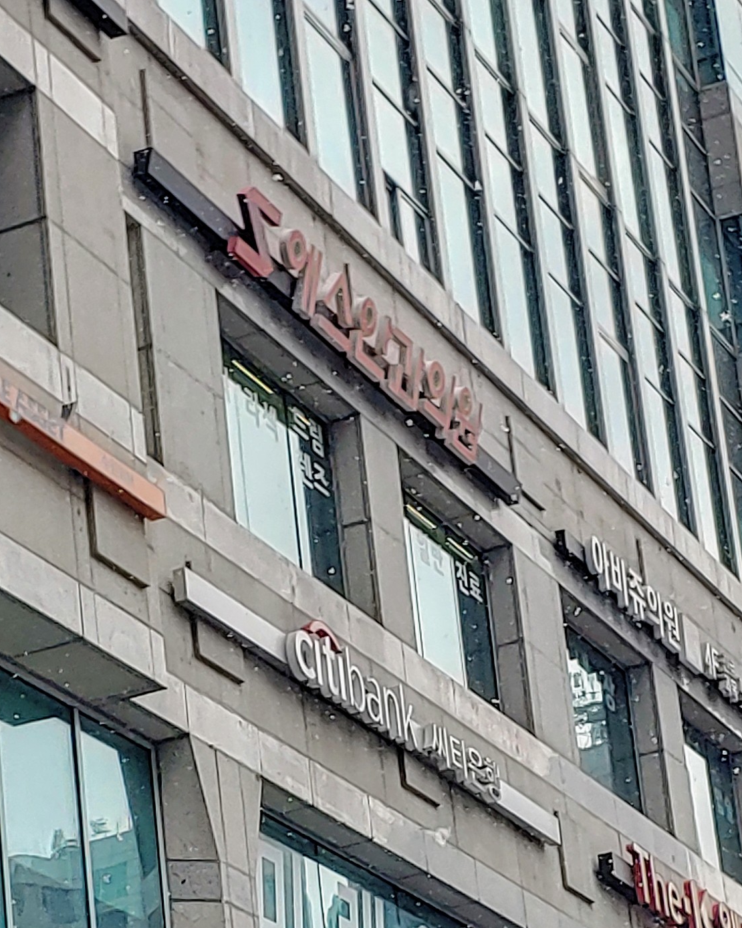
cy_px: 420
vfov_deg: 39.5
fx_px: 1290
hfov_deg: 32.1
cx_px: 373
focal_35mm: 47
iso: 50
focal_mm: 4.23
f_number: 1.5
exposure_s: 1/1613
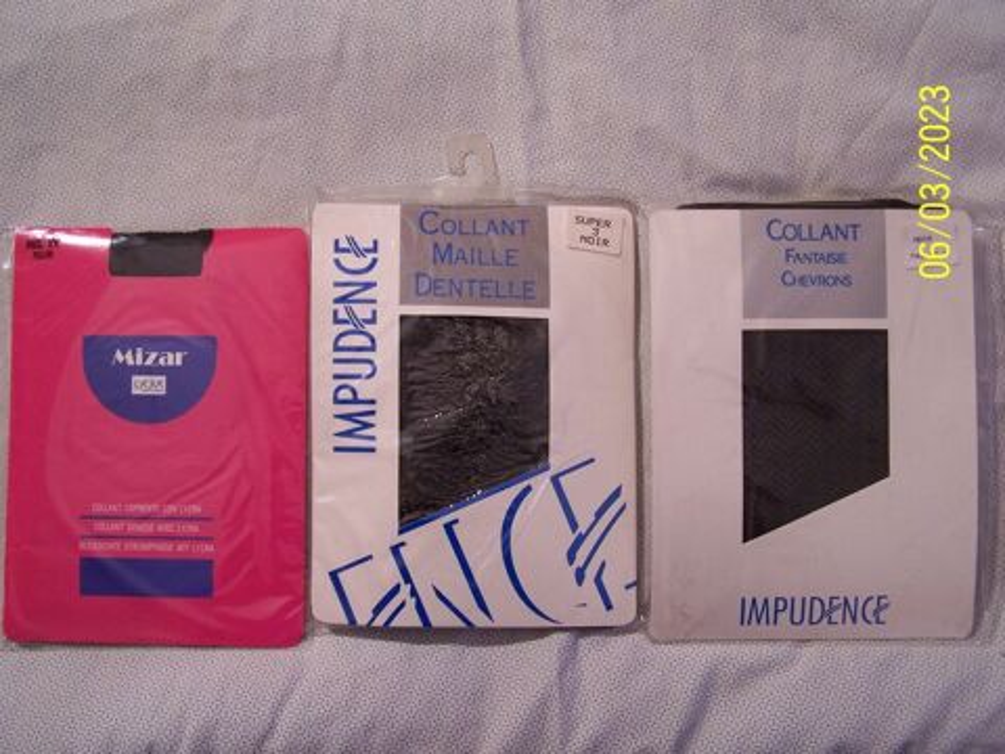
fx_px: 1103
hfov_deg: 49.0
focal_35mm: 38
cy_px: 377
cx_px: 502
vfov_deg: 37.7
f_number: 2.8
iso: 140
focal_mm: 6.3
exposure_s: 1/20
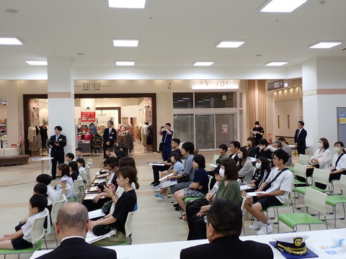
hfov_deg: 56.8
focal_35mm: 32
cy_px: 130
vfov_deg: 44.2
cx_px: 173
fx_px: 320
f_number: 2.4
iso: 200
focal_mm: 5.79
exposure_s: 1/100
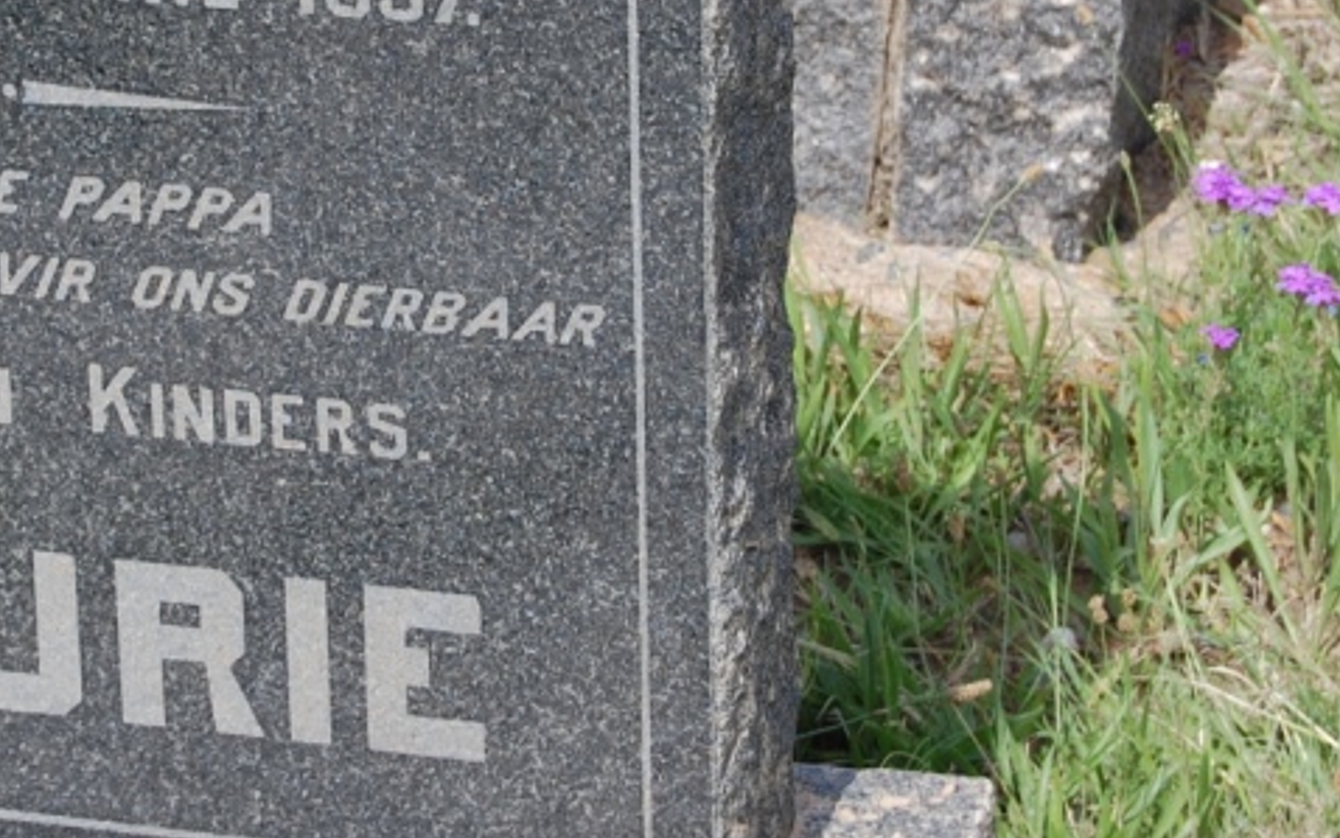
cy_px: 94
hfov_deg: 11.6
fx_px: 6578
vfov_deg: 7.3
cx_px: 345
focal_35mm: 180
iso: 200
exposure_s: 1/250
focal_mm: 55
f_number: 8
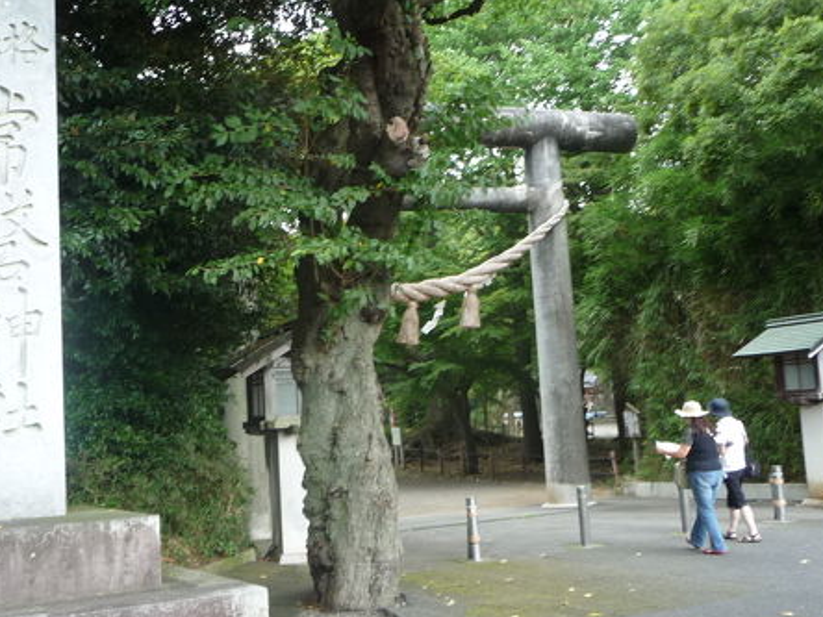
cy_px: 301
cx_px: 297
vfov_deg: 35.1
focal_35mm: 41
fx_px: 975
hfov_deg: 45.3
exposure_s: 1/50
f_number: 3.3
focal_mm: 4.7
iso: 100
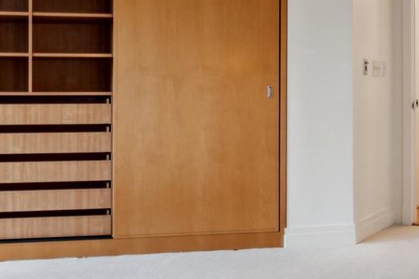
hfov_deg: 33.9
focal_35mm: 59
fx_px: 686
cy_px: 82
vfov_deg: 22.8
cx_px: 181
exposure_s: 1/4
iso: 200
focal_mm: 10
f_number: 9
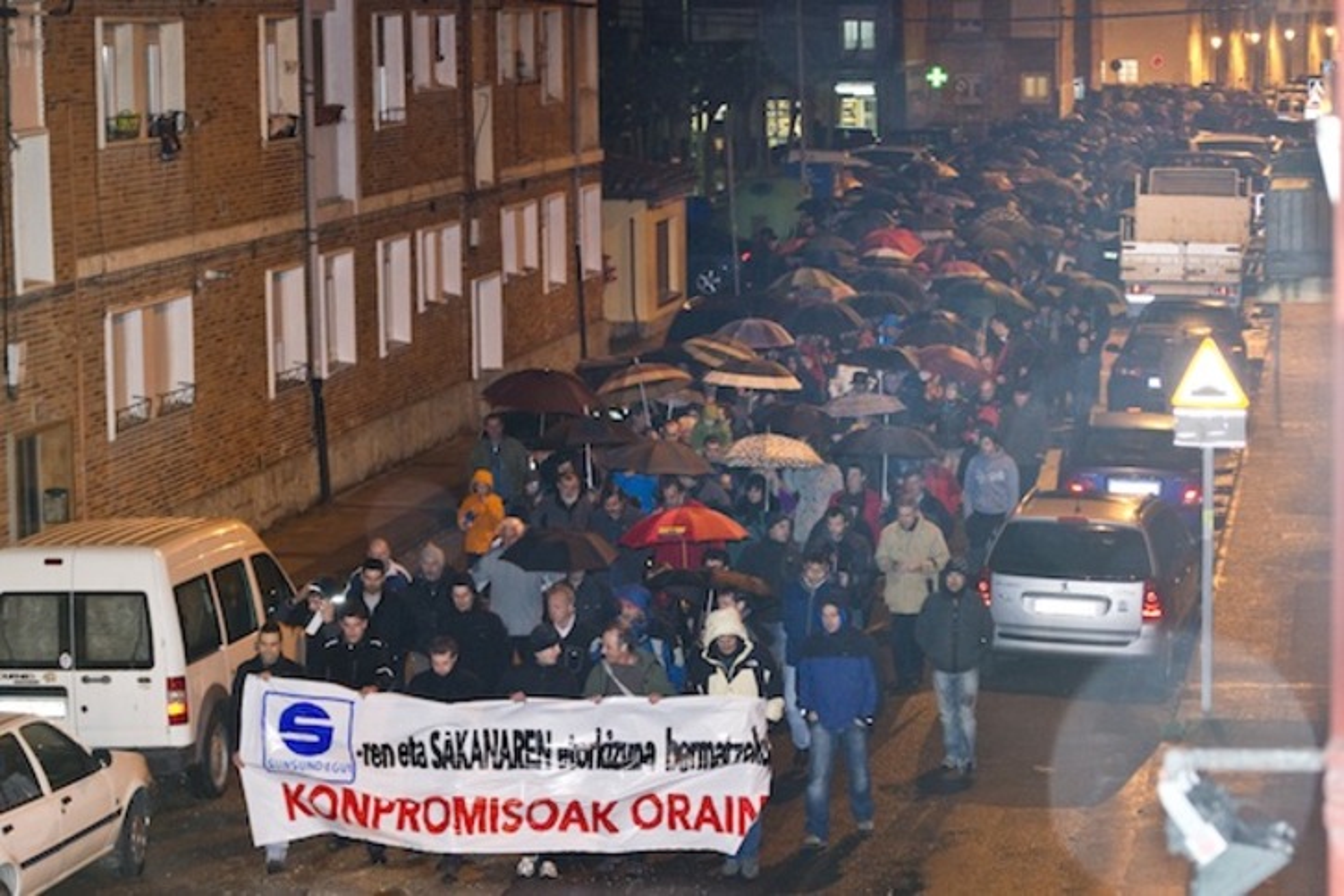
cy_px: 448
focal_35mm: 70
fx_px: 2613
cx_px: 672
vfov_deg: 19.5
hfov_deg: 28.8
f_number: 3.2
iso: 1000
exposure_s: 1/60
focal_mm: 70
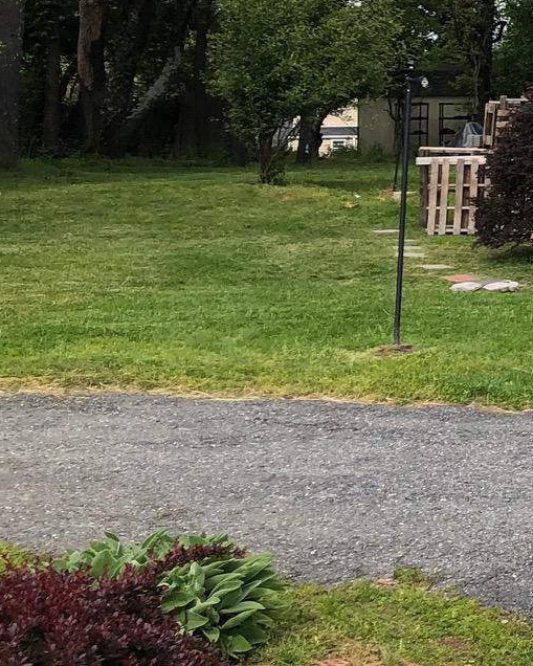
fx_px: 1735
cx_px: 1041
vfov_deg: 21.2
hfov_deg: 14.6
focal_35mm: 88
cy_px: 39
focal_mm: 3.99
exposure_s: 1/813
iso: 20
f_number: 1.8
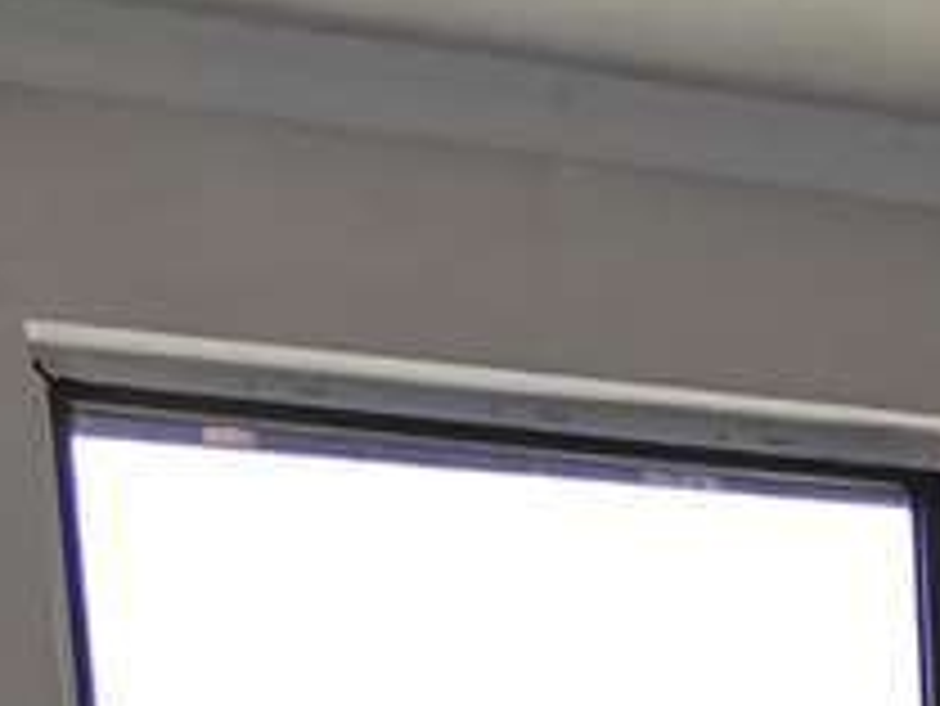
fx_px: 3315
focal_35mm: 122
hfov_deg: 14.4
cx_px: 1633
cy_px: 1783
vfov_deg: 10.3
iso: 100
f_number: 2.2
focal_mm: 2.23
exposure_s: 1/100
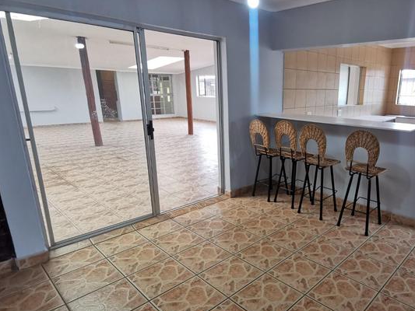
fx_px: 288
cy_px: 169
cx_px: 273
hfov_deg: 69.8
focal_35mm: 24
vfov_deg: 56.7
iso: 250
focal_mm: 2.35
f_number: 2.2
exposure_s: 1/50
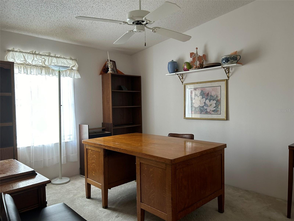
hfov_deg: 67.3
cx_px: 147
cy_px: 110
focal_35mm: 26
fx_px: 221
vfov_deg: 53.1
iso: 125
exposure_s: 1/60
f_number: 1.5
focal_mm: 5.7
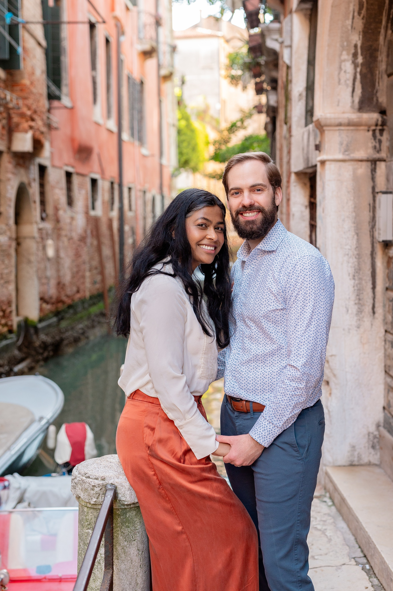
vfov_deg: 39.6
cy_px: 296
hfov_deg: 27.0
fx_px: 820
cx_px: 196
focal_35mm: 50
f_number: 4
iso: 800
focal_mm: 50
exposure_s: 1/400
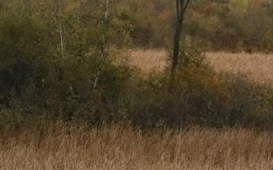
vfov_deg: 3.0
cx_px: 370
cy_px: 51
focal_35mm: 443
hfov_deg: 4.7
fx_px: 3293
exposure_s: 1/15
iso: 3200
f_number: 5
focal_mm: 99.8
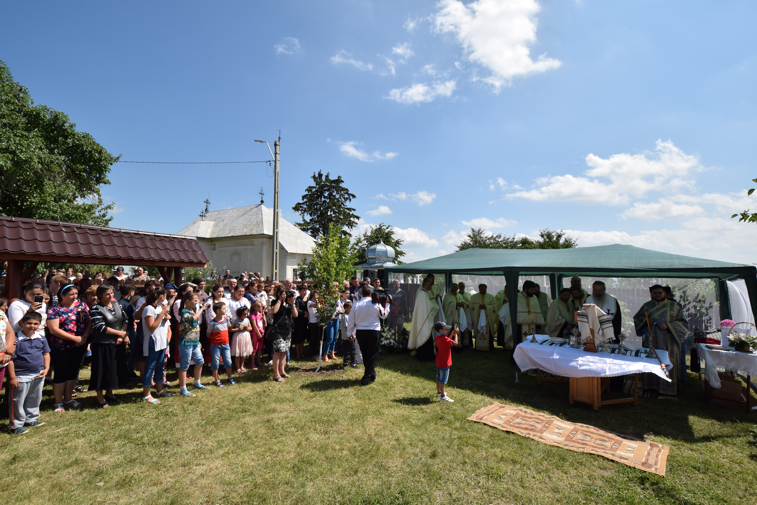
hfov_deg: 100.4
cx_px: 378
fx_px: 315
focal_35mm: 15
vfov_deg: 77.4
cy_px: 252
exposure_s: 1/320
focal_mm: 10
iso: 100
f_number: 7.1
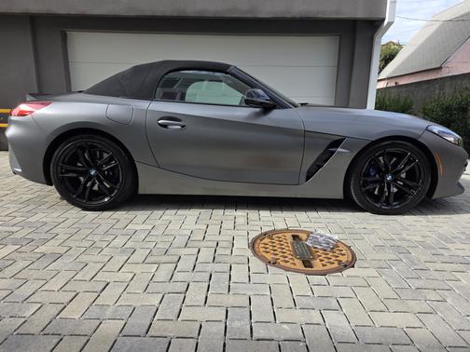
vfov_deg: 58.9
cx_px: 235
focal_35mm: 23
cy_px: 176
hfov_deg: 73.9
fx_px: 312
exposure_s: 1/2327
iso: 80
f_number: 1.7
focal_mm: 6.25
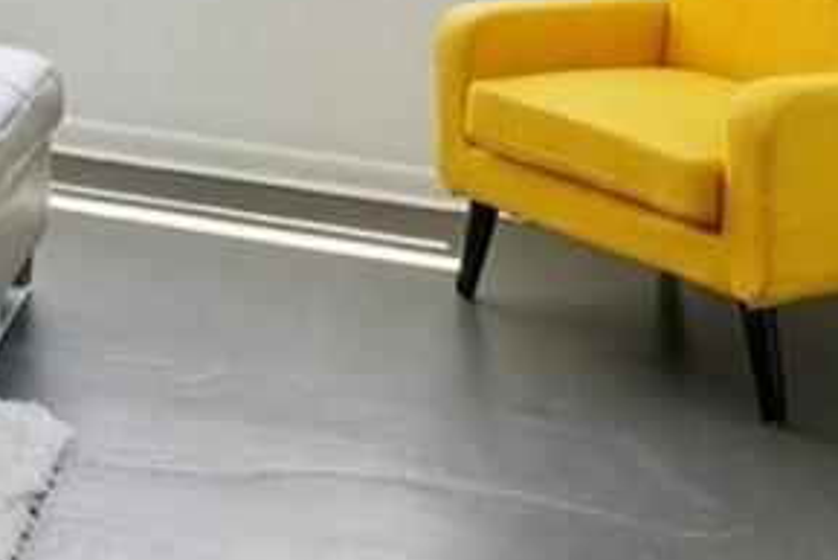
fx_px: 1933
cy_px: -400
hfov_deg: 19.3
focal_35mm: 83
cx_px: -615
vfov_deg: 14.7
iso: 100
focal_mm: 10
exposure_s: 1/30
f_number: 8
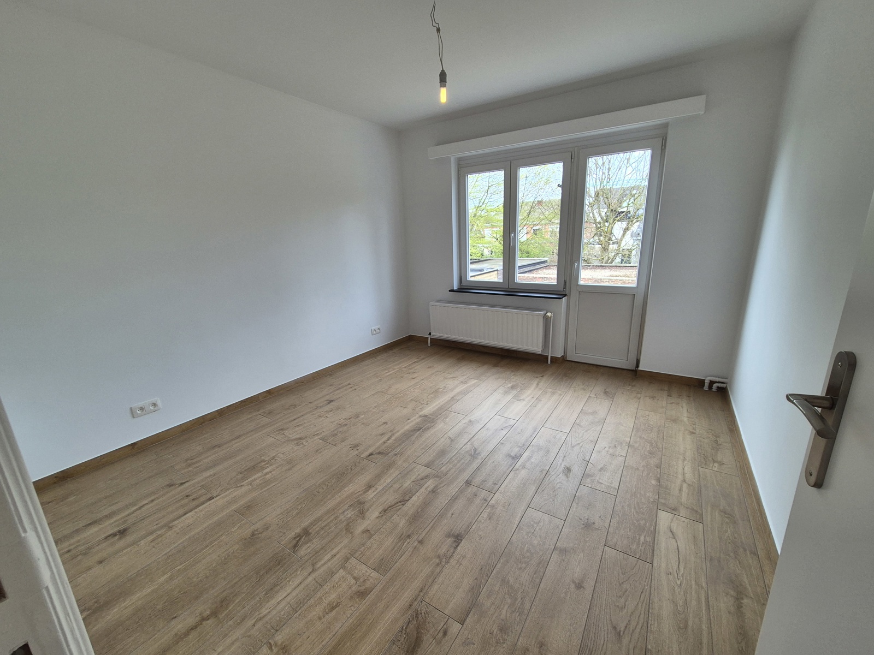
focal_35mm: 13
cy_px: 328
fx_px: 328
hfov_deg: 106.2
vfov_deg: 89.9
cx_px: 437
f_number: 2.2
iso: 64
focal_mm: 2.2
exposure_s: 1/100
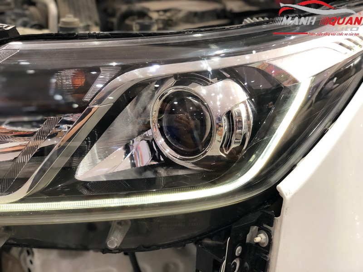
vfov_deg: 28.0
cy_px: 136
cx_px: 182
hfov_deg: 36.8
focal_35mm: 52
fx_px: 545
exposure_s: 1/39
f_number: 2.4
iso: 100
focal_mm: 6
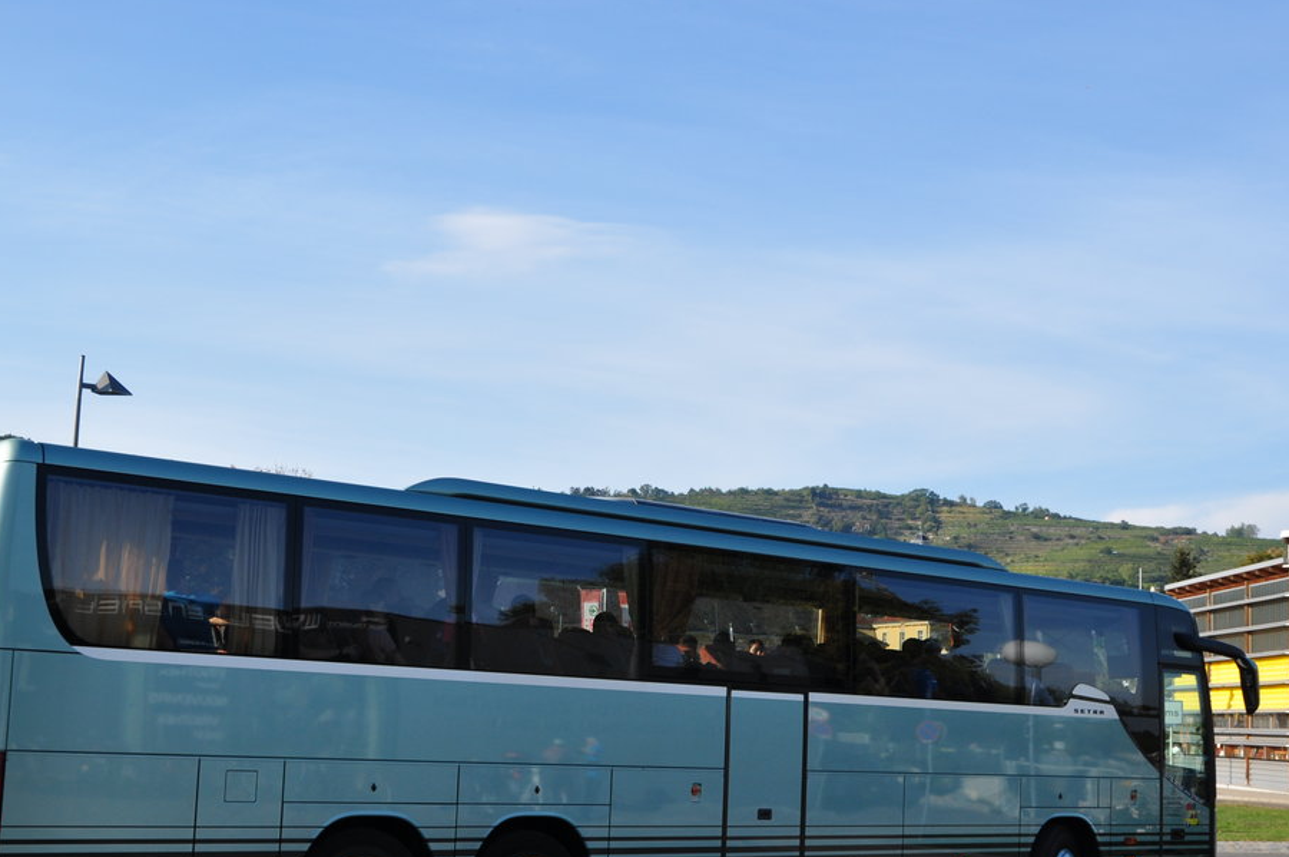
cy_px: 541
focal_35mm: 48
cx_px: 593
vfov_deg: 27.9
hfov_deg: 41.1
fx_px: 1717
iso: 200
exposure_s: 1/200
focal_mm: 24
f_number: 7.1
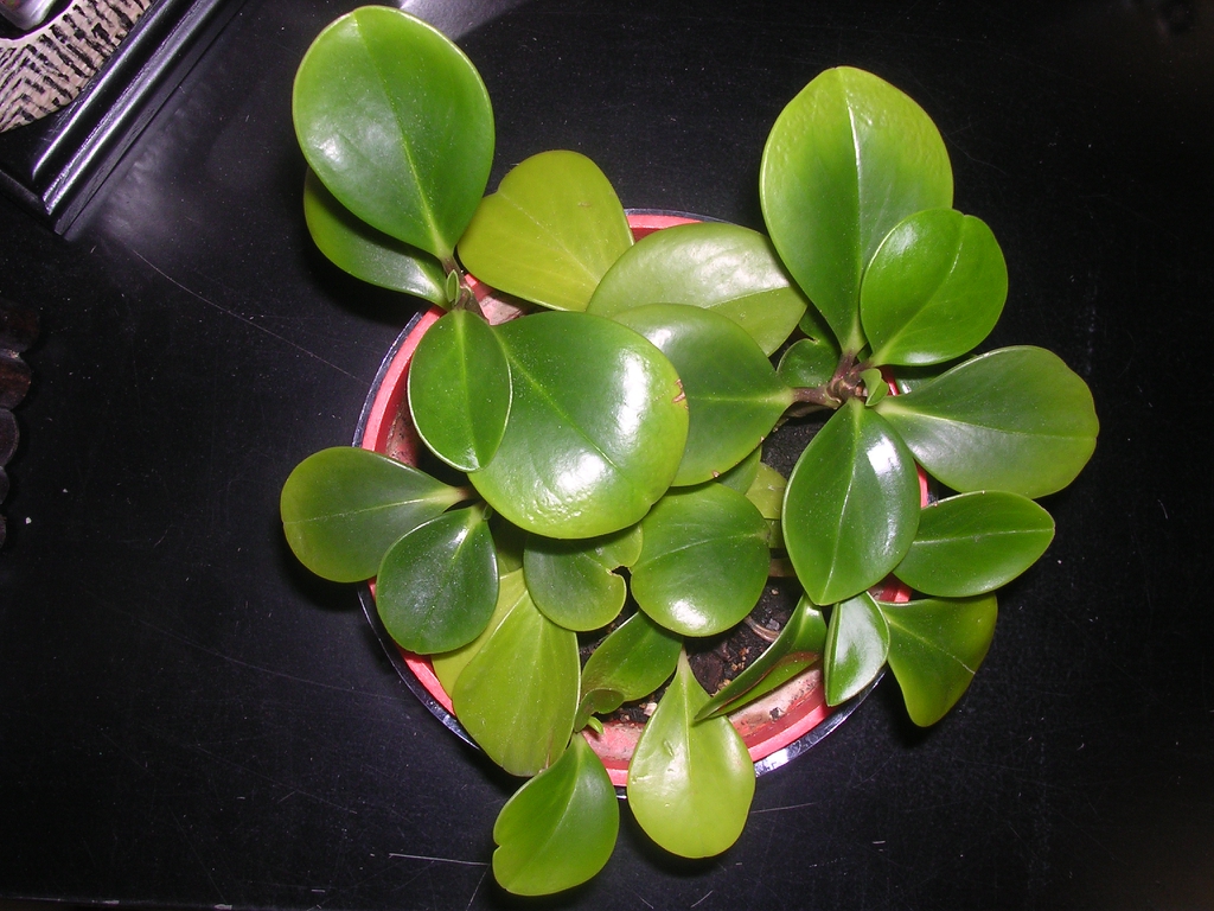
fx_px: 1333
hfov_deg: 49.0
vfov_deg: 37.7
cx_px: 607
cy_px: 456
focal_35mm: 38
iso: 100
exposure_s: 1/60.1
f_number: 5.6
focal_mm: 5.8
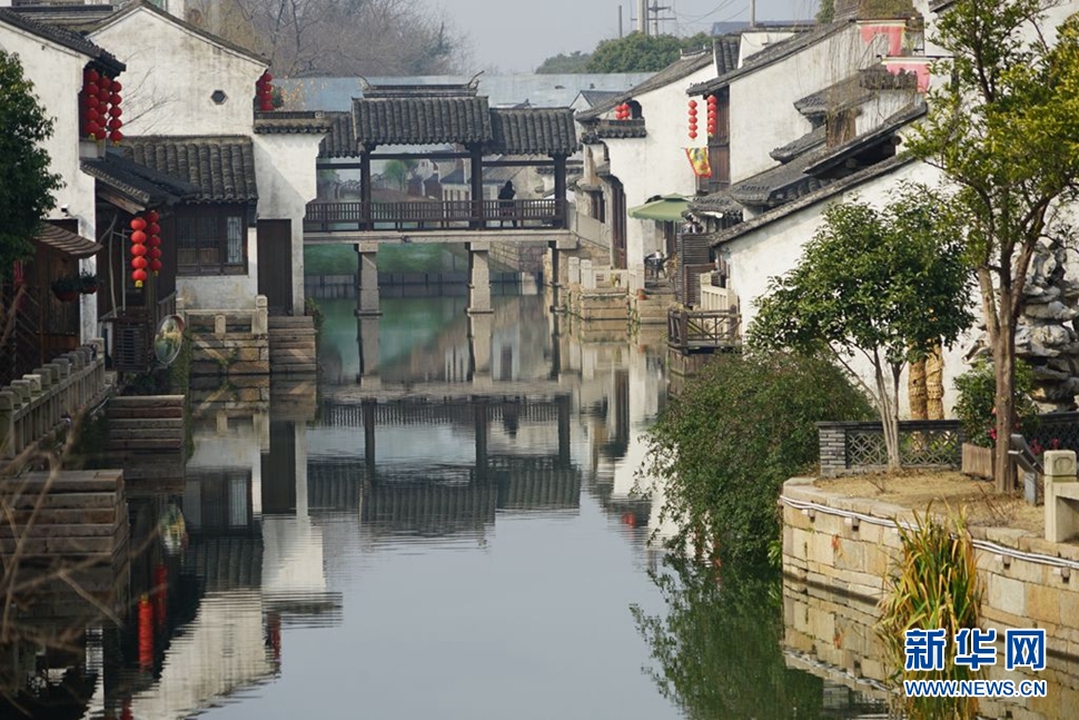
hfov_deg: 10.8
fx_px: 5725
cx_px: 540
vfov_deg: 7.2
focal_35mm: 191
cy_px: 360
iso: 100
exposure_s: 1/250
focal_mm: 191
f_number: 7.1
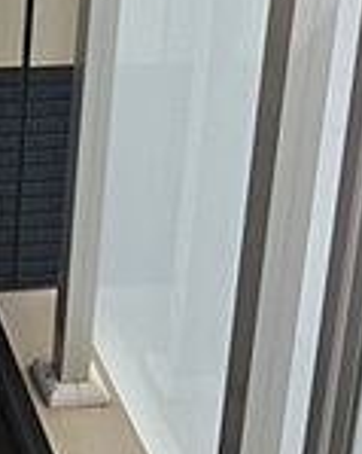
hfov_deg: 15.7
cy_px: -146
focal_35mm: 91
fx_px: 1220
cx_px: -161
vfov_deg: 19.3
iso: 32
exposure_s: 1/638
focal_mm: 4.15
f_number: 2.2
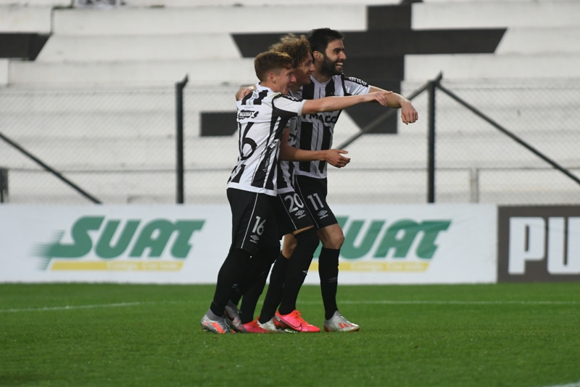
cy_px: 194
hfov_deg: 11.0
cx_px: 290
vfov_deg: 7.3
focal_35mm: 188
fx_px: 3020
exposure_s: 1/800
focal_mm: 125
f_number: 3.2
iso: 1000
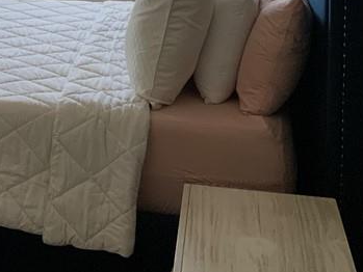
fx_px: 892
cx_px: -56
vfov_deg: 16.5
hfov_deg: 21.6
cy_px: -78
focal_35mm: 85
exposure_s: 1/60
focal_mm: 3
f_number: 1.8
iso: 80
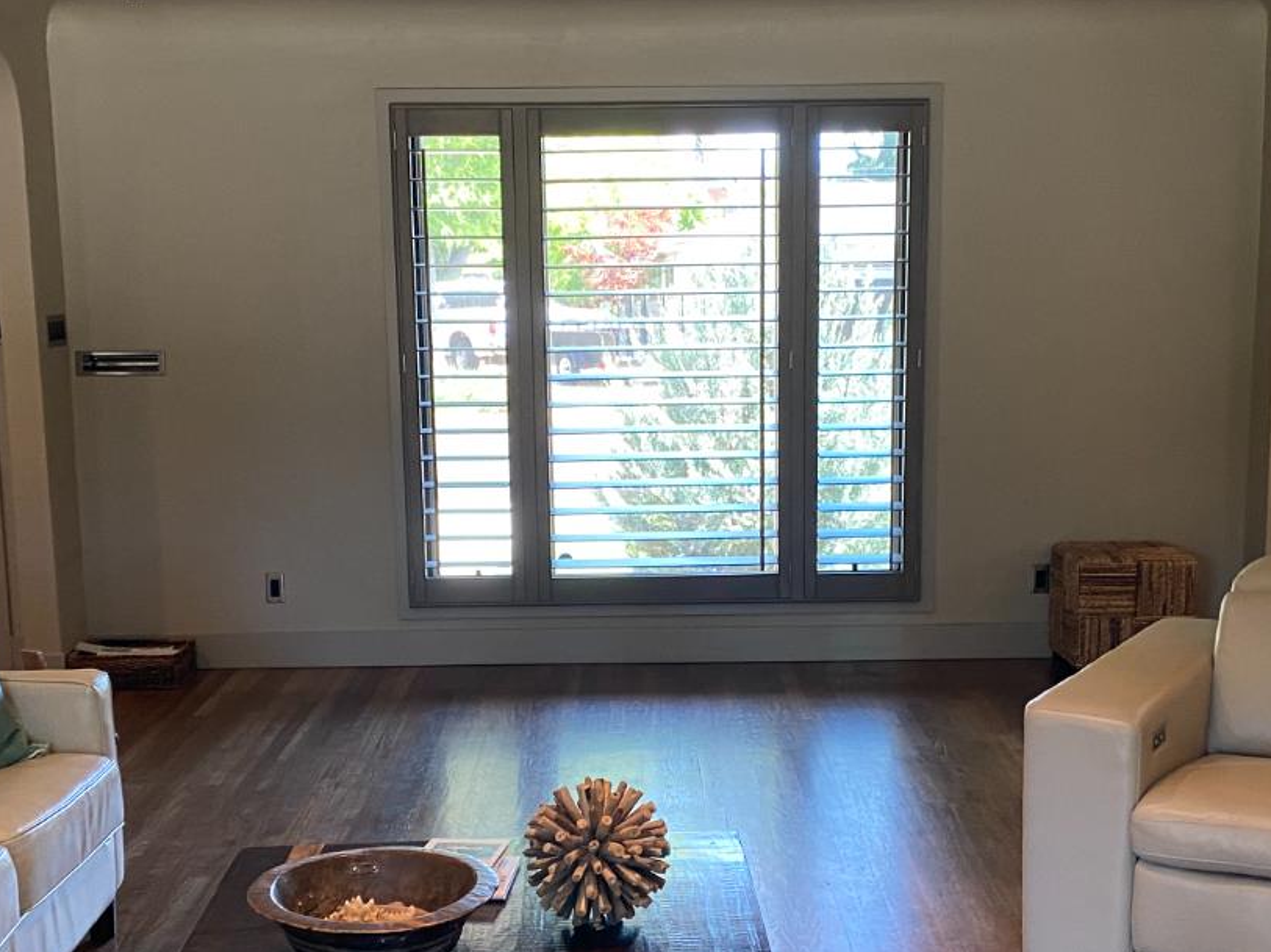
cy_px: 599
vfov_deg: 30.1
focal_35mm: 48
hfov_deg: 39.7
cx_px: 682
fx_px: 1762
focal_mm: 4.25
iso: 125
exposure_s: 1/60
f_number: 1.8
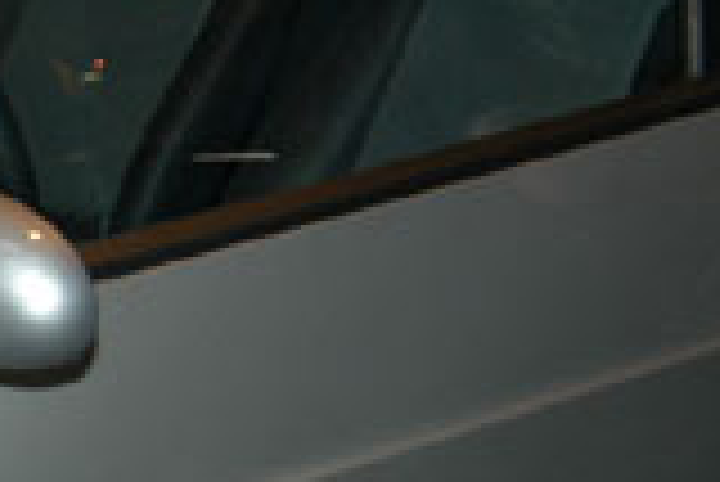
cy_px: 423
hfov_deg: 13.0
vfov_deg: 9.0
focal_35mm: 152
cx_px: -263
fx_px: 3043
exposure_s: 1/60
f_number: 5
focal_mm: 24
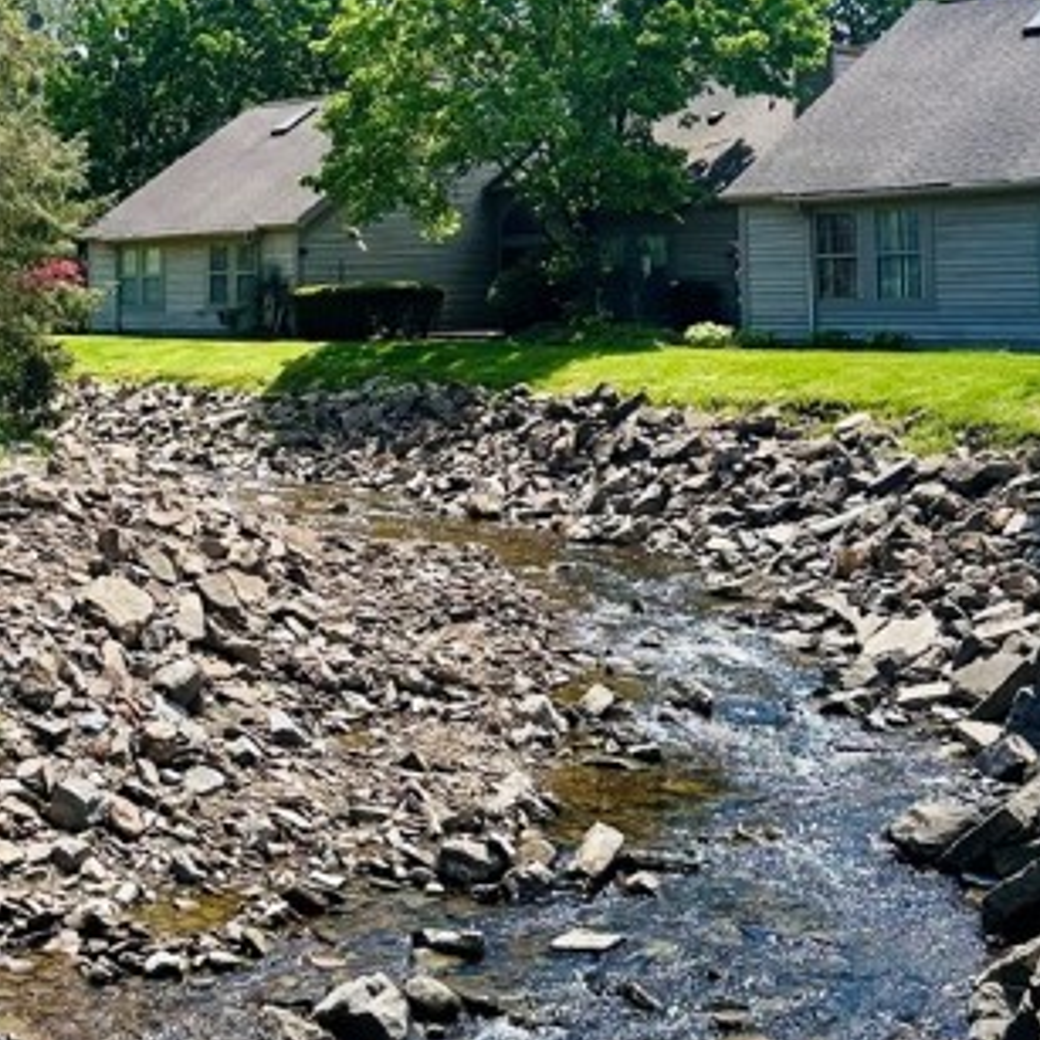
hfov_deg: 31.9
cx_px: 322
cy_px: 224
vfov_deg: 31.5
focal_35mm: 53
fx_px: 1802
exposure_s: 1/3717
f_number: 1.78
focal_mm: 6.86
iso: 80
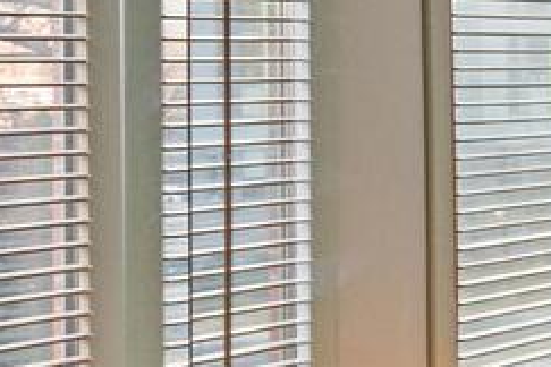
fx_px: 1454
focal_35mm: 95
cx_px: 1447
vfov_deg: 14.3
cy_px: 48
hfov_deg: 13.2
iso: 1000
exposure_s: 1/25
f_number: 4.5
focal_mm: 16
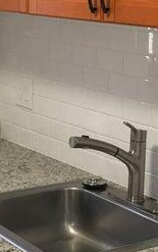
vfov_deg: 19.6
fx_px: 728
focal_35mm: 106
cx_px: 74
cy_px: 108
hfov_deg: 12.4
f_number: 2.2
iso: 25
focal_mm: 4.15
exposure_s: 1/15
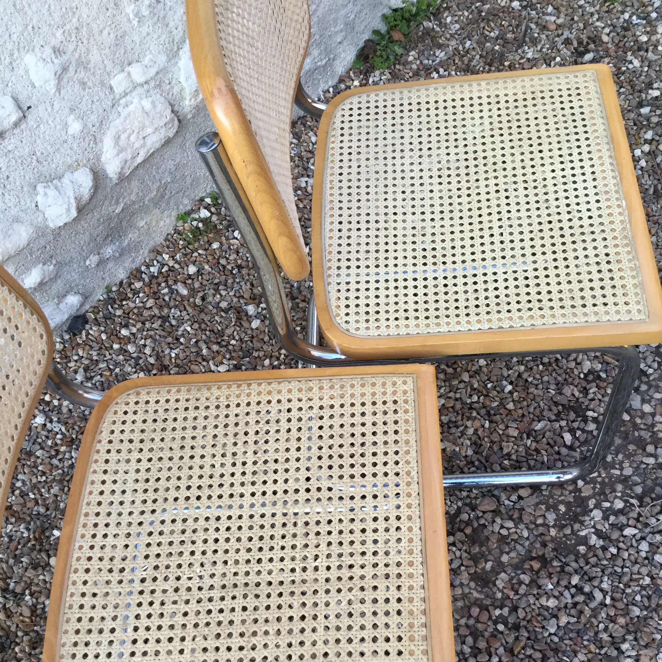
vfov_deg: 44.6
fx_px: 801
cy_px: 406
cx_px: 333
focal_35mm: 37
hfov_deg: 44.9
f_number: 2.4
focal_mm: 3.3
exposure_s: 1/33
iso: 40
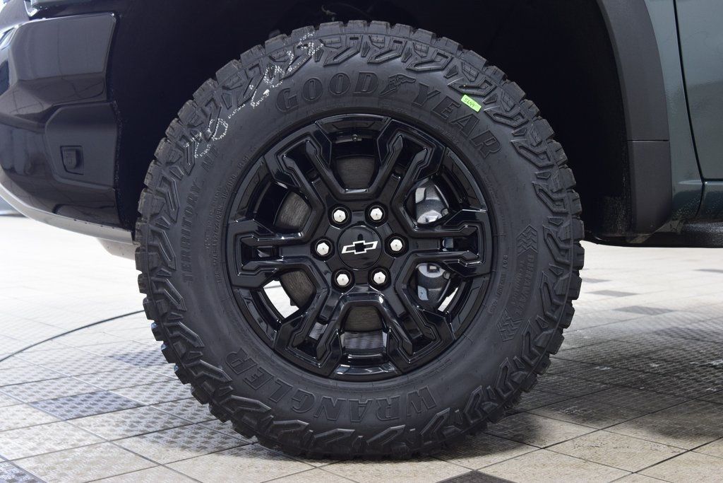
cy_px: 242
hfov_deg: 41.1
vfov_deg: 28.1
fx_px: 964
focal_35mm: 48
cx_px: 362
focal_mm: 32
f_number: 6.3
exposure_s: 1/15
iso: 1100
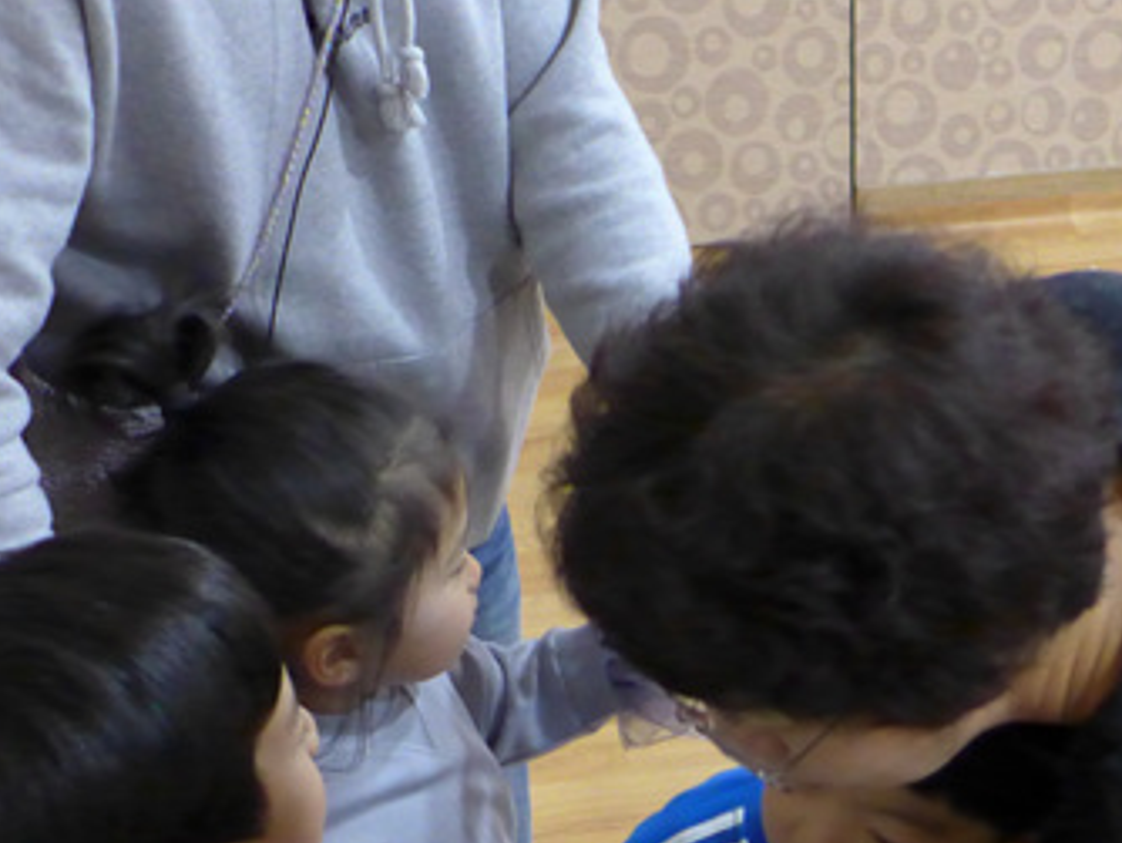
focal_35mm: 90
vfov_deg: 16.2
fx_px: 2919
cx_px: 914
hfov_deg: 21.5
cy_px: 789
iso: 1600
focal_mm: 9.2
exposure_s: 1/320
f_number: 1.8
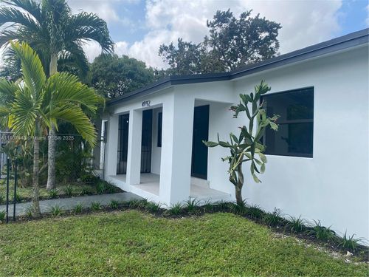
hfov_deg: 67.3
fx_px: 277
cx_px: 184
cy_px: 138
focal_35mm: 26
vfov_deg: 53.1
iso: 32
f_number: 1.8
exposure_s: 1/1585
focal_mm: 4.25
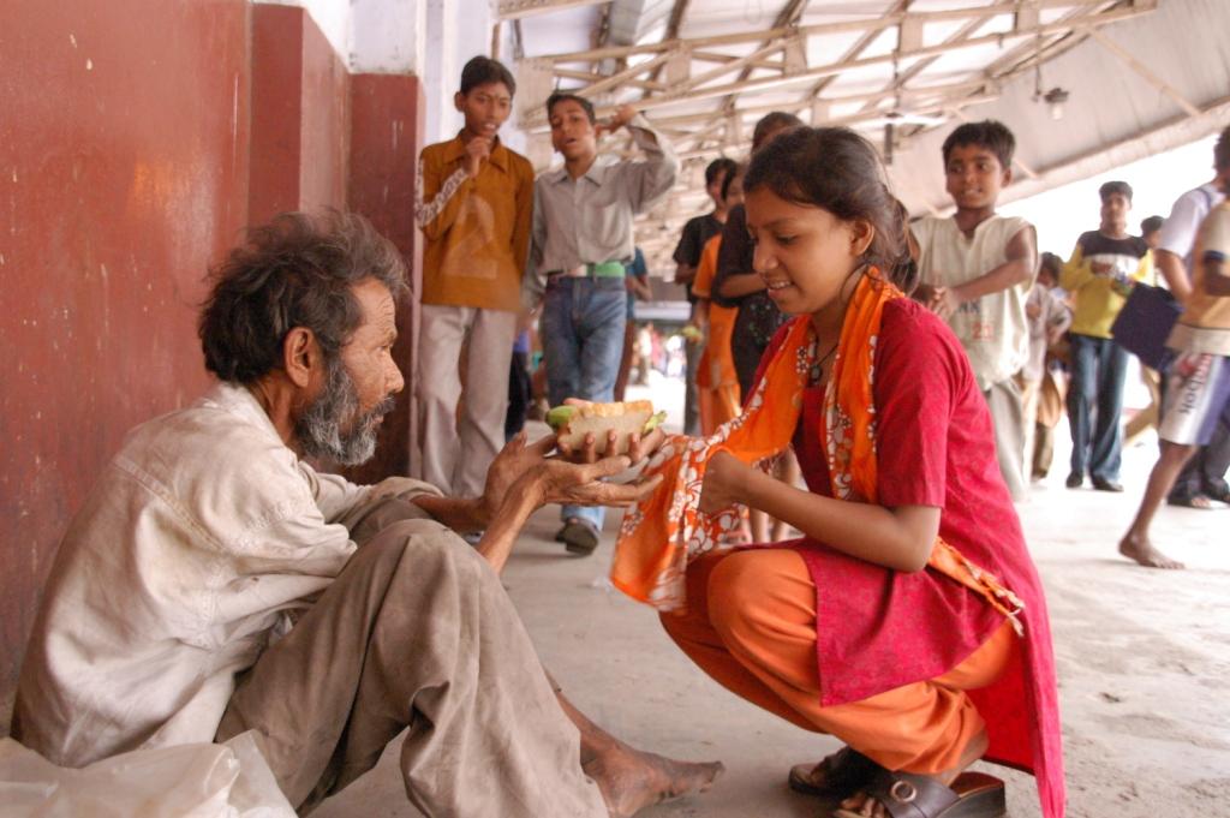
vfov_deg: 34.2
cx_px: 615
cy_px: 409
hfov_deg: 49.6
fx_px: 1331
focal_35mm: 39
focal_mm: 26
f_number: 4.5
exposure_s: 1/80
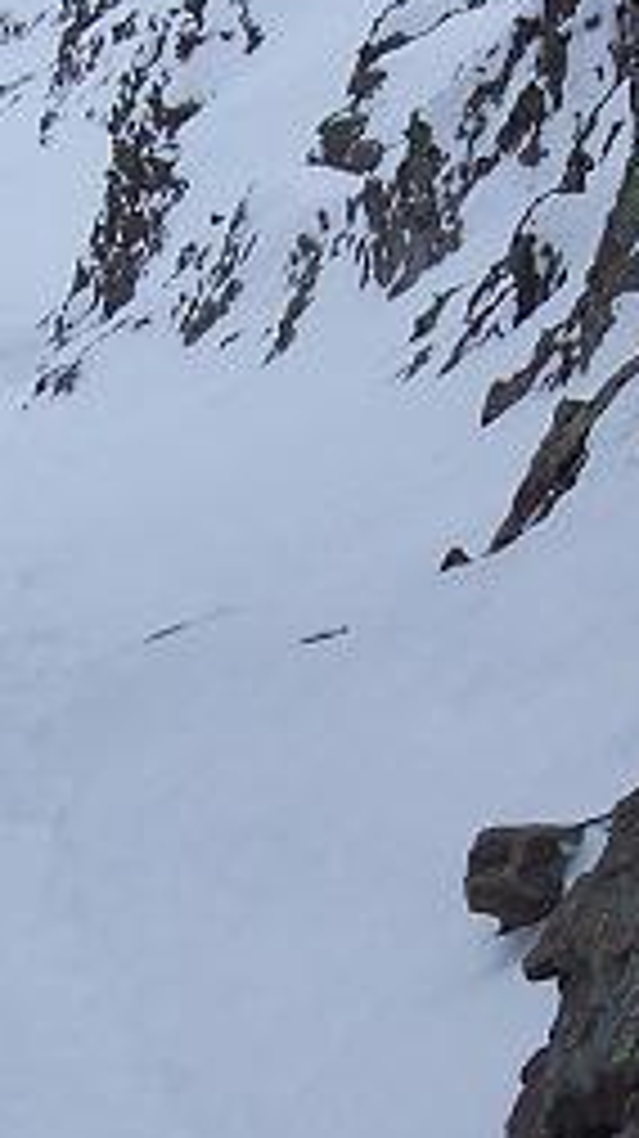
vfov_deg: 19.8
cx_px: 252
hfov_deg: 11.2
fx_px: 3259
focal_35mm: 108
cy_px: 733
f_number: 5.6
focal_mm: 5.6
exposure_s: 1/350
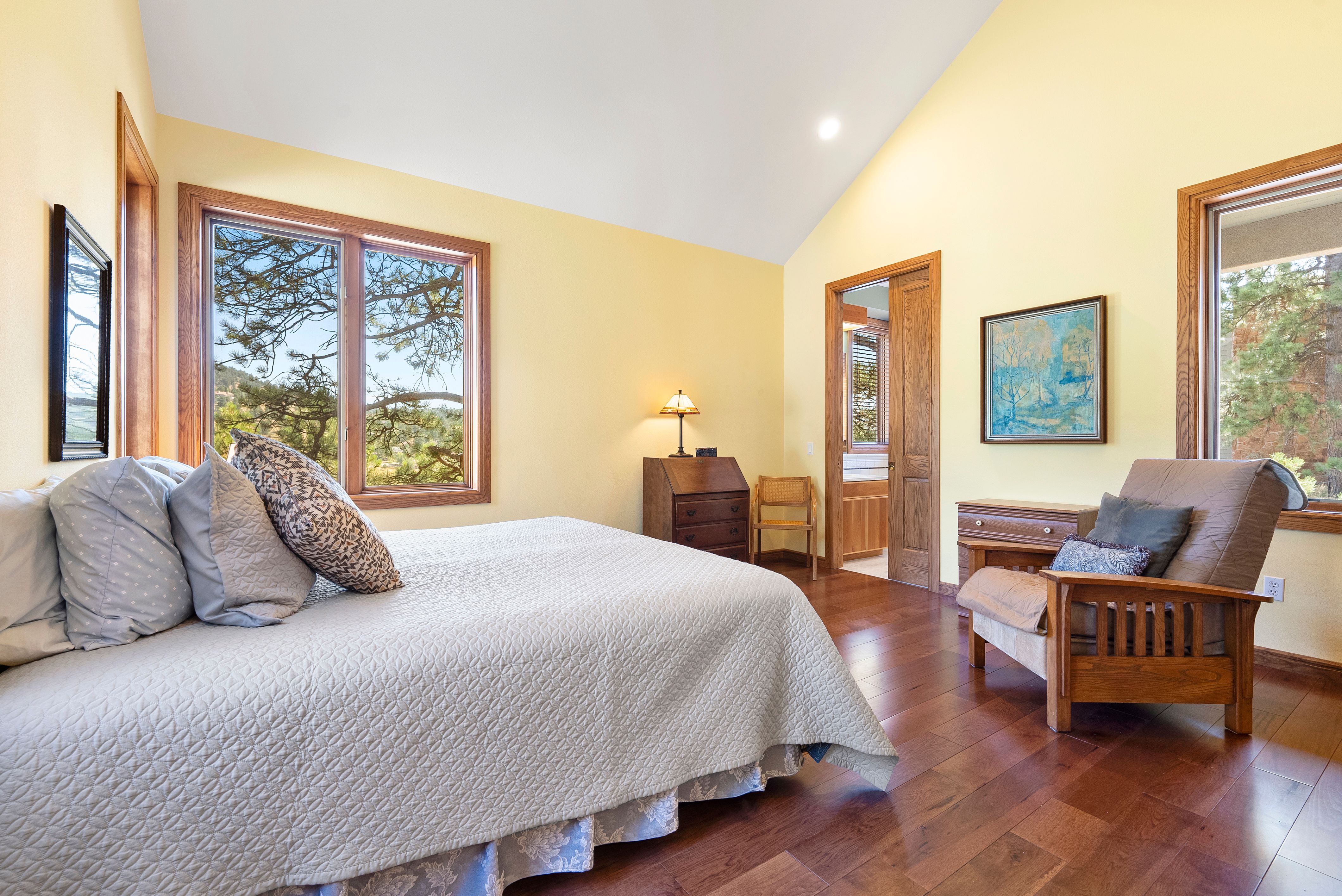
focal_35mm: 15
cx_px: 671
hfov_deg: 100.4
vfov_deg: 77.4
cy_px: 448
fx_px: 559
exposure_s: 1/5
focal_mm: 15
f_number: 9
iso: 640
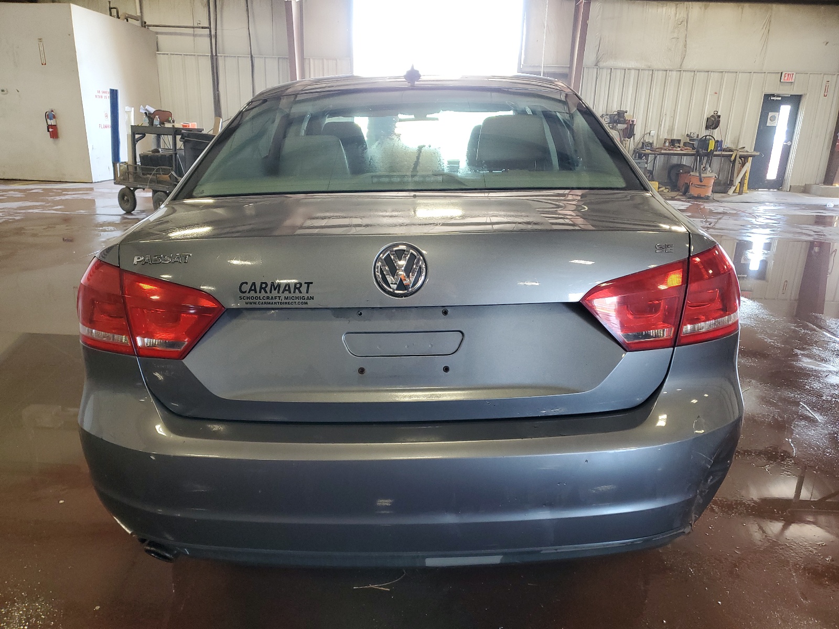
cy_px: 314
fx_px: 630
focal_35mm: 26
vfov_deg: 53.1
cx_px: 420
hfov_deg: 67.3
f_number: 1.5
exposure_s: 1/60.2
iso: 105
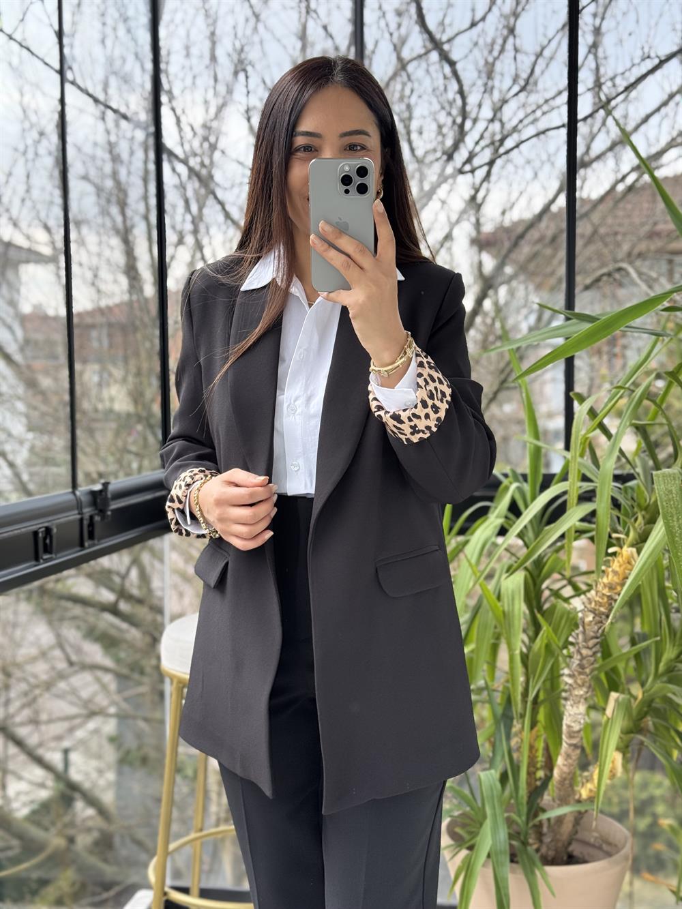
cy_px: 454
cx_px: 341
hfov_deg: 30.3
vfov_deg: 39.7
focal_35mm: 48
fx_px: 1261
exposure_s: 1/140
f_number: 1.78
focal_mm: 6.76
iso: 80
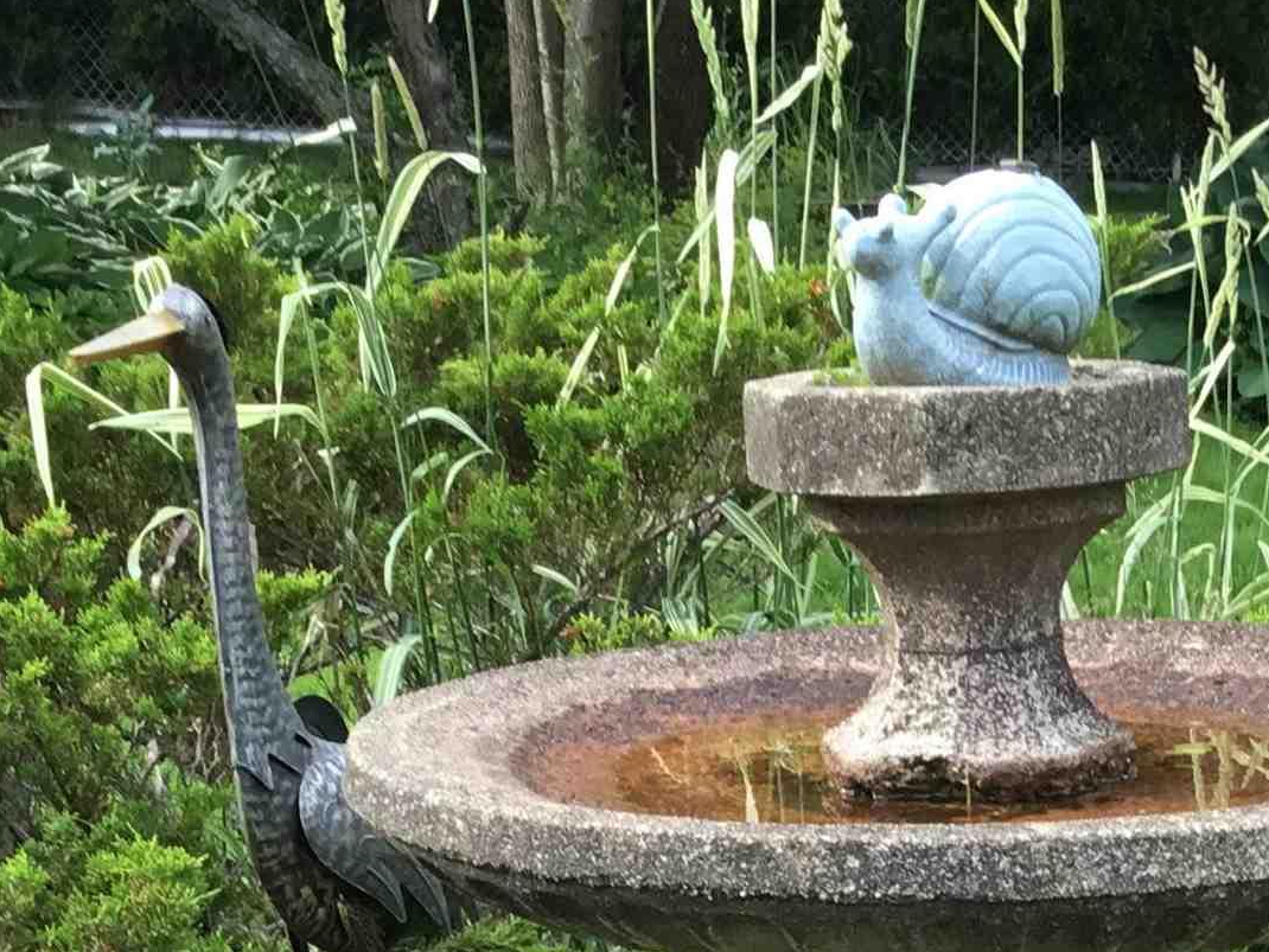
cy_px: 1361
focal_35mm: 89
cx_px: 983
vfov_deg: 15.5
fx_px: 3263
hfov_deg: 21.8
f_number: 2.4
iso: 25
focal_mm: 3.3
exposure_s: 1/154
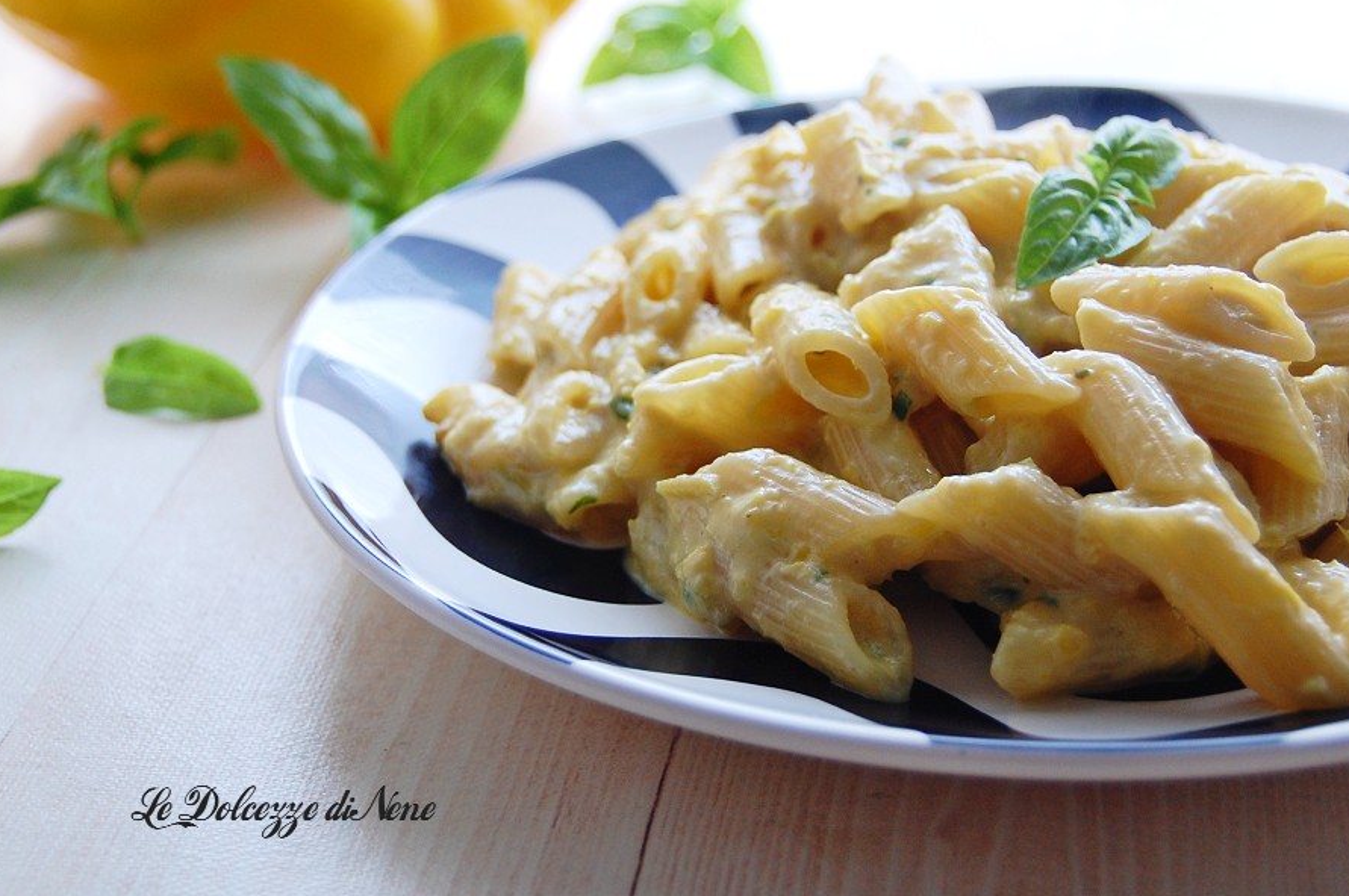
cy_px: 406
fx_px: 2396
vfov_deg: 21.2
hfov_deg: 31.4
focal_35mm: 64
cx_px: 748
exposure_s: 1/60
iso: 400
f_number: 4.8
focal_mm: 38
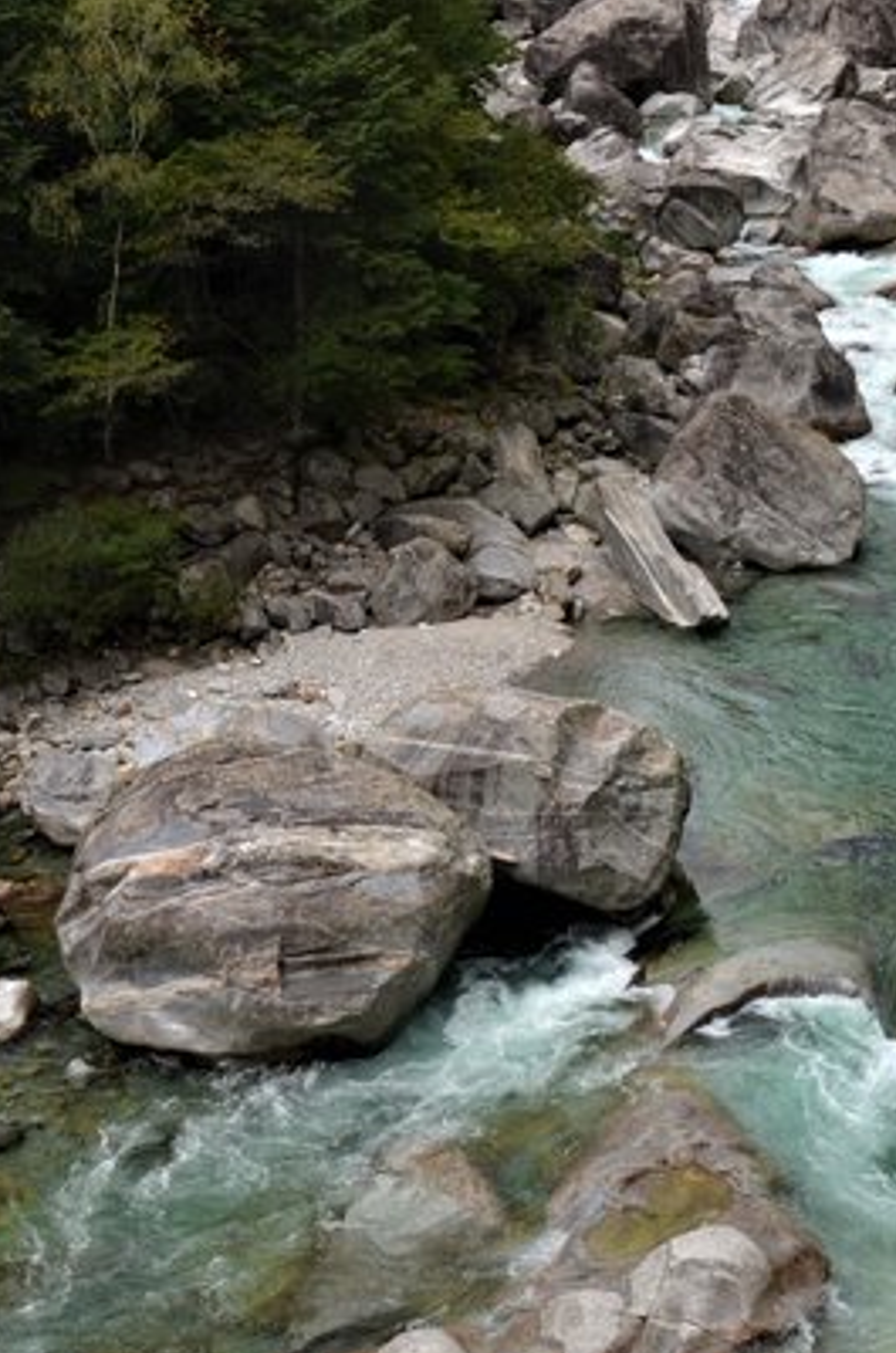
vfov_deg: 35.4
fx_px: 2025
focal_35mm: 54
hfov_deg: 24.3
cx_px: 798
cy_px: 213
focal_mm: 18
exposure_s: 1/250
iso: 320
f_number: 8
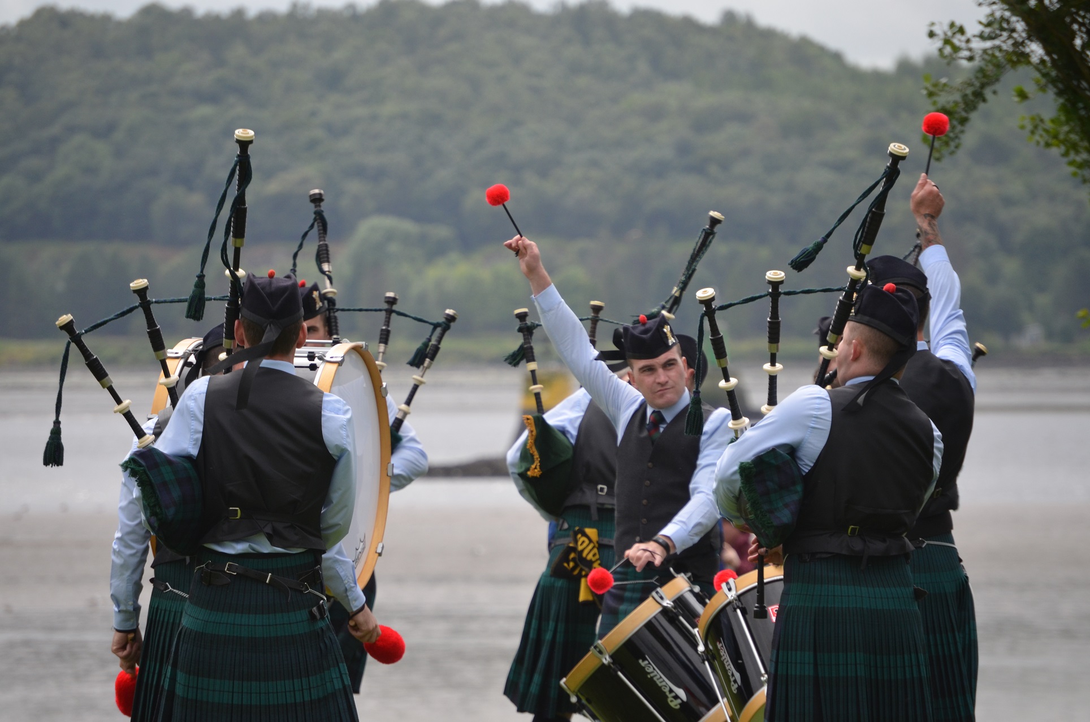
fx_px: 9062
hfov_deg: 6.9
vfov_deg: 4.6
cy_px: 361
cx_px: 545
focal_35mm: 300
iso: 400
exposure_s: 1/1000
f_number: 5.6
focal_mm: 200
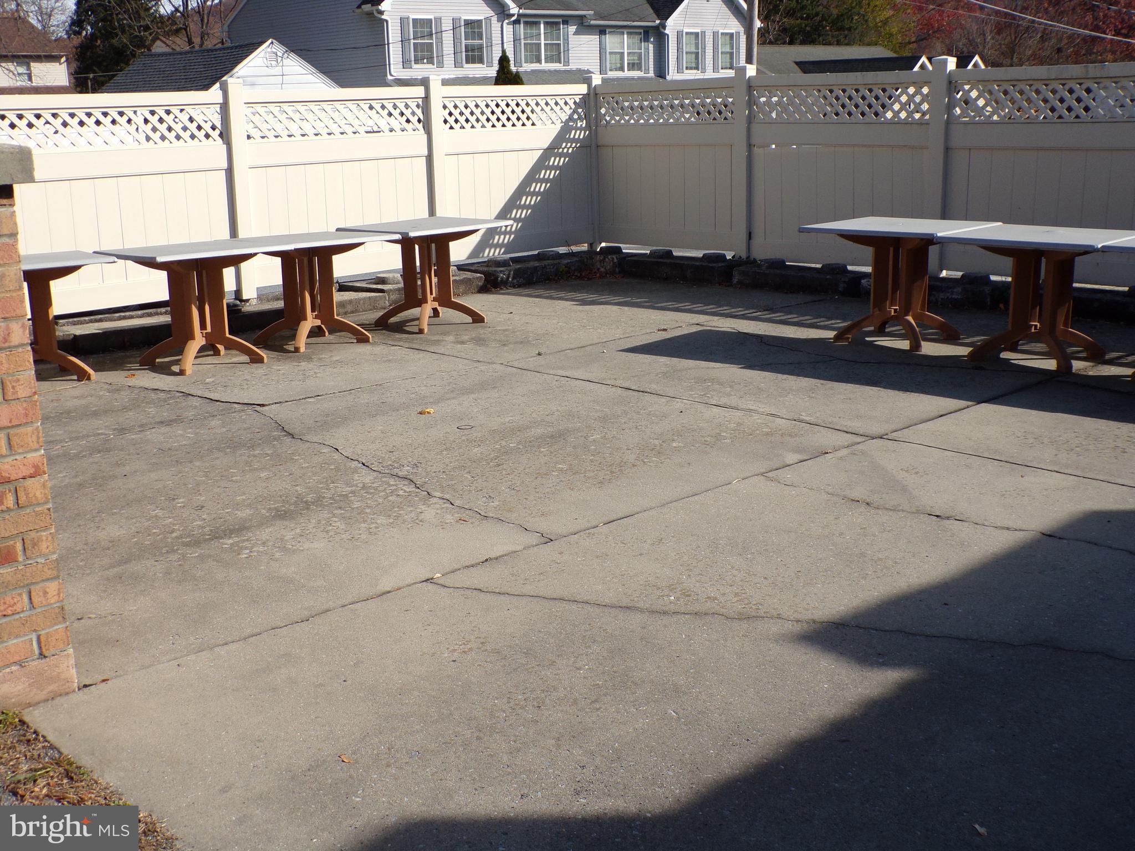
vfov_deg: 38.7
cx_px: 568
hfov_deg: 50.1
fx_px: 1213
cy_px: 426
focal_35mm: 37
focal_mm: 6.6
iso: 80
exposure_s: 1/450
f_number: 4.7
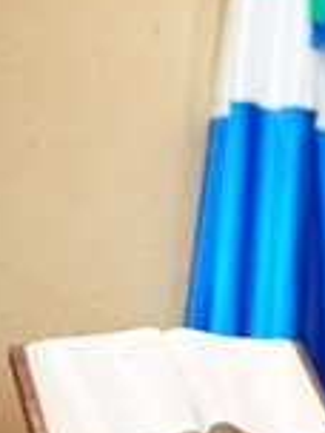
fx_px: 1753
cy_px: 164
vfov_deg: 14.1
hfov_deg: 9.4
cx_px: 798
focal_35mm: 140
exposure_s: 1/200
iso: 1600
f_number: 1.4
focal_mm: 23
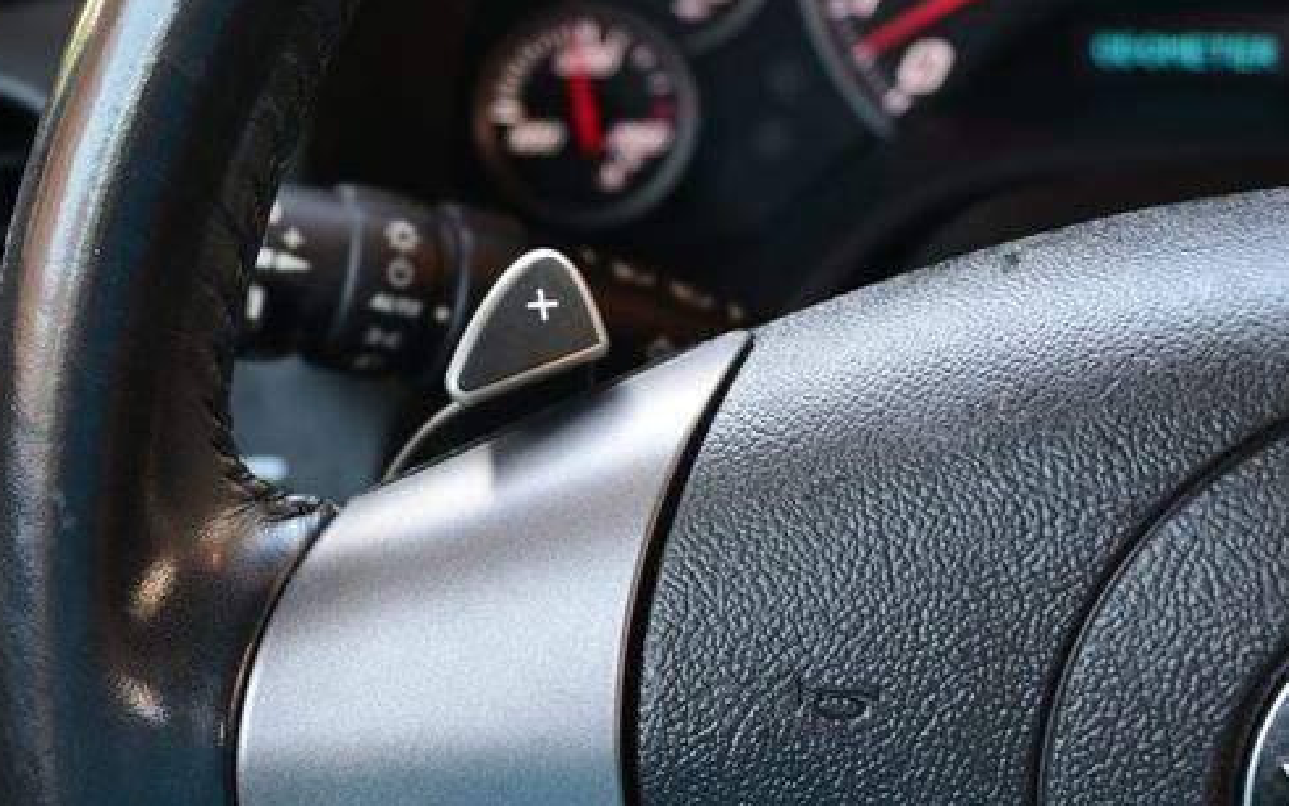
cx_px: 549
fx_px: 2307
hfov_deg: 31.2
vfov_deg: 19.8
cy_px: 425
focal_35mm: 66
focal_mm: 33
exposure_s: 1/50
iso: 400
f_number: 5
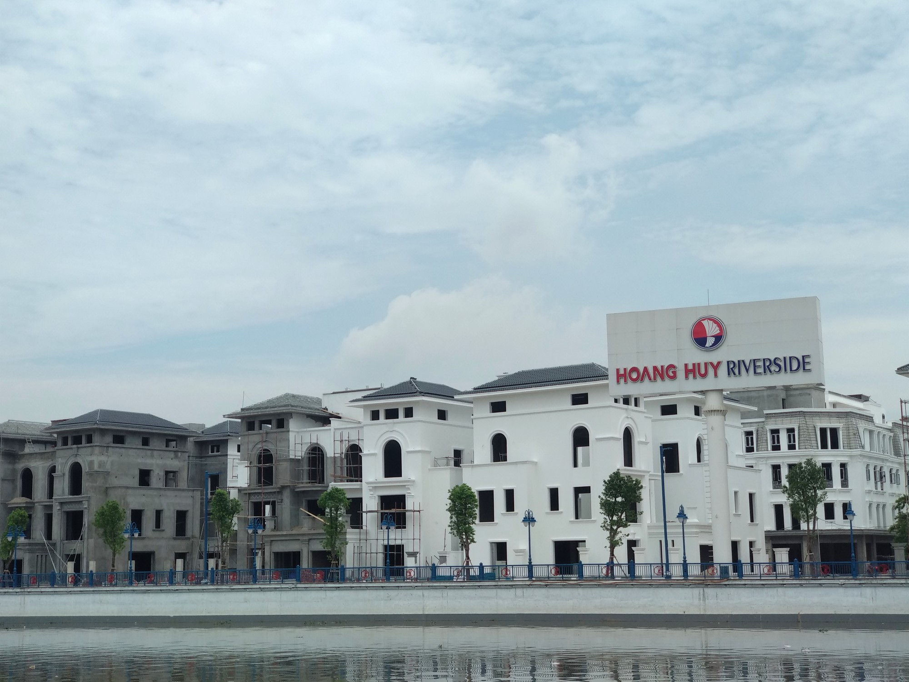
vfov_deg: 28.0
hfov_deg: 36.8
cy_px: 341
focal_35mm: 52
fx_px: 1365
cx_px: 454
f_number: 2.6
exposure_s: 1/1050
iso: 100
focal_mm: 5.99
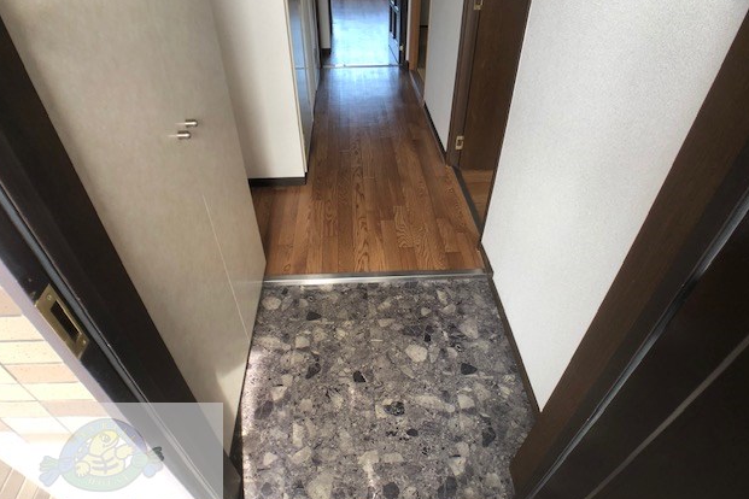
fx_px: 624
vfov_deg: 43.6
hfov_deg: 61.9
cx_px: 378
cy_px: 263
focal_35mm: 30
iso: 20
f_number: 1.8
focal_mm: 4
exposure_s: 1/30
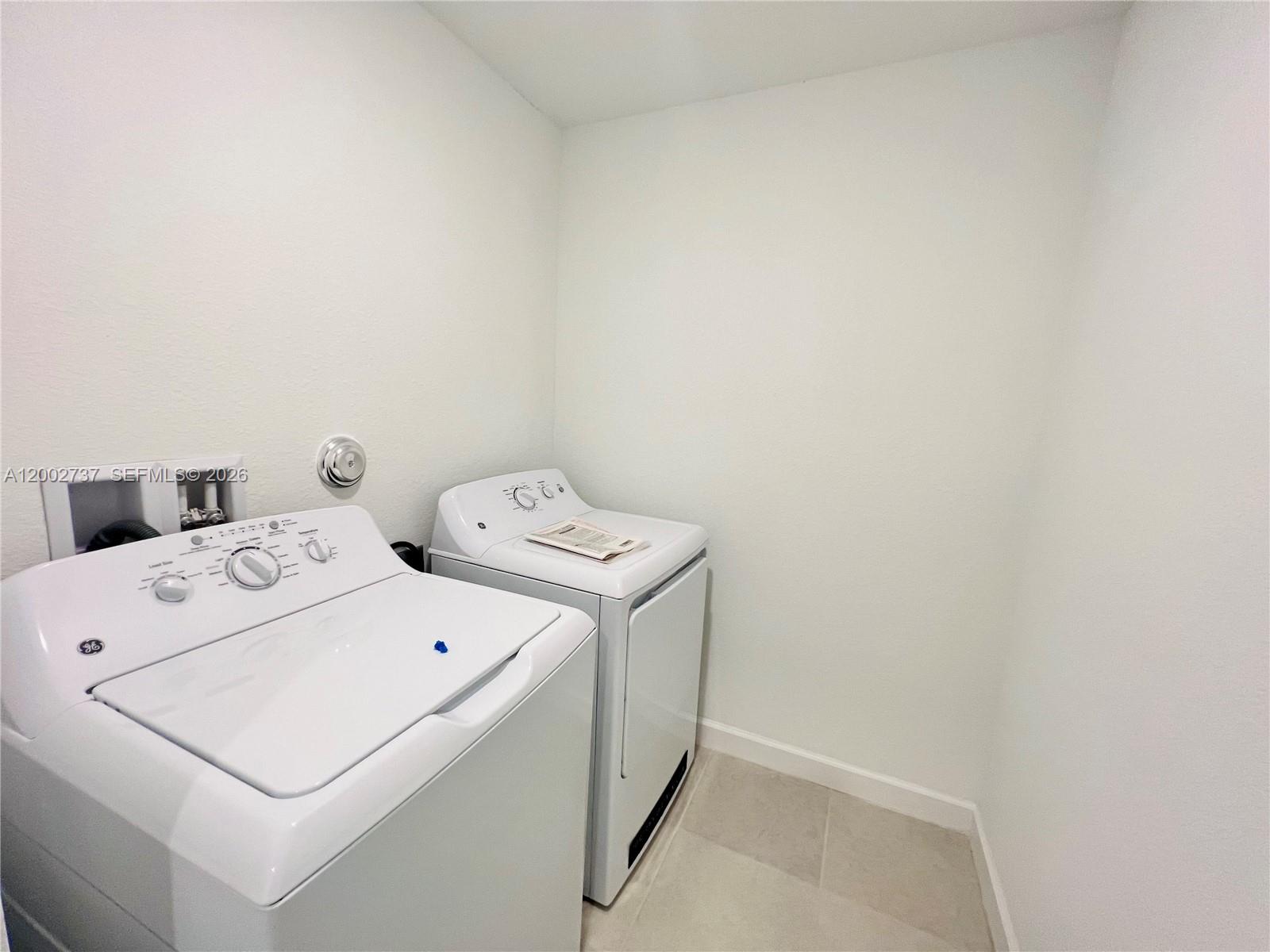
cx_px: 635
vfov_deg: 89.9
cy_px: 476
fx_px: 477
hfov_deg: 106.2
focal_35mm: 13
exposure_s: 1/60
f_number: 1.8
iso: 125
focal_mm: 1.57
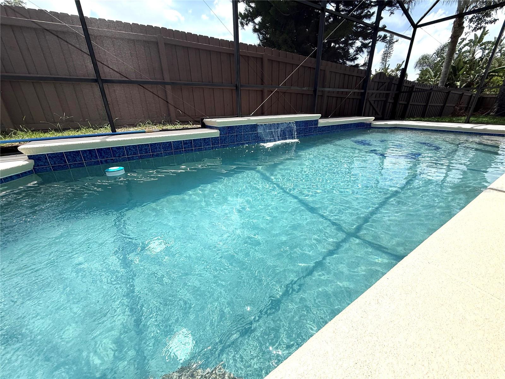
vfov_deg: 85.7
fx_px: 204
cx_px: 252
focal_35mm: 14
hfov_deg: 102.1
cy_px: 190
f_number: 2.2
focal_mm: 2.22
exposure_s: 1/1068
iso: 50
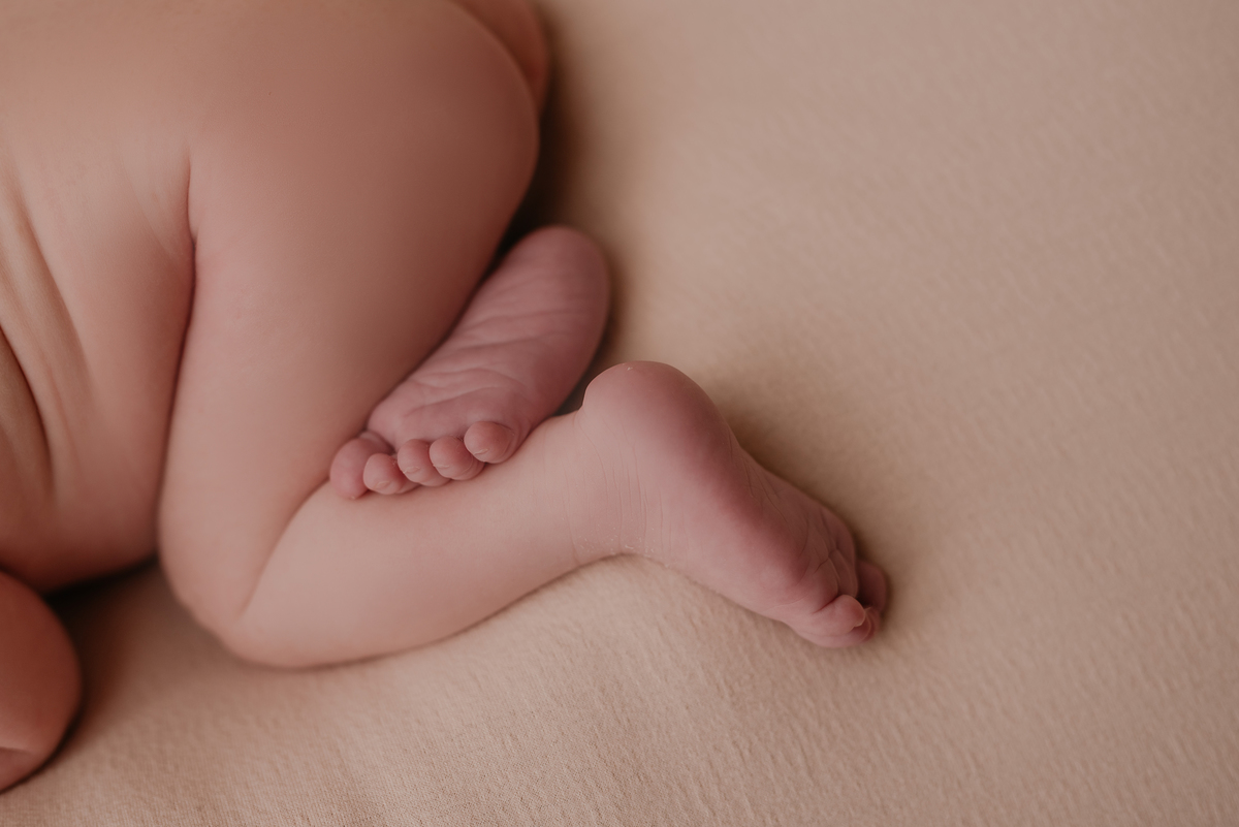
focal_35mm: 50
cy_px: 414
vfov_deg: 27.0
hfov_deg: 39.6
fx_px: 1721
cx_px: 620
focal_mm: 50
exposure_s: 1/160
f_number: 2.8
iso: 250
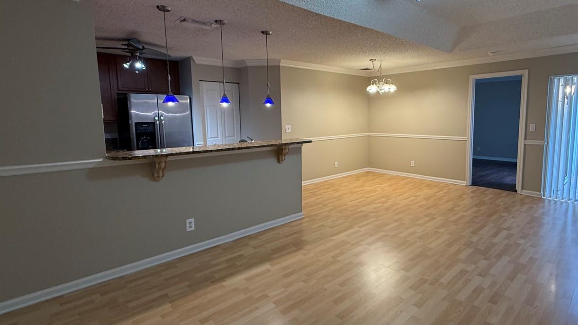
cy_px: 149
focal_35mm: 20
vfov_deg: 55.8
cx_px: 333
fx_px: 306
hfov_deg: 86.0
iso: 200
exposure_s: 1/60
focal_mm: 2.22
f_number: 2.2
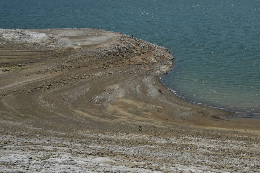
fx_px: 498
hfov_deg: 28.8
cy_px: -26
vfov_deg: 18.8
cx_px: 198
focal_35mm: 69
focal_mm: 28
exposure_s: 1/2000
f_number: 4
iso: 100
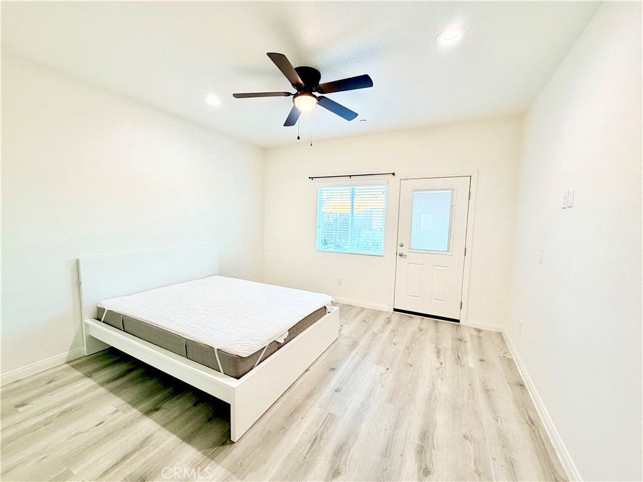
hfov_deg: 102.1
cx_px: 322
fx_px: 260
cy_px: 241
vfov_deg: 85.7
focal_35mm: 14
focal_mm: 2.22
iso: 200
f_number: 2.2
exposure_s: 1/60
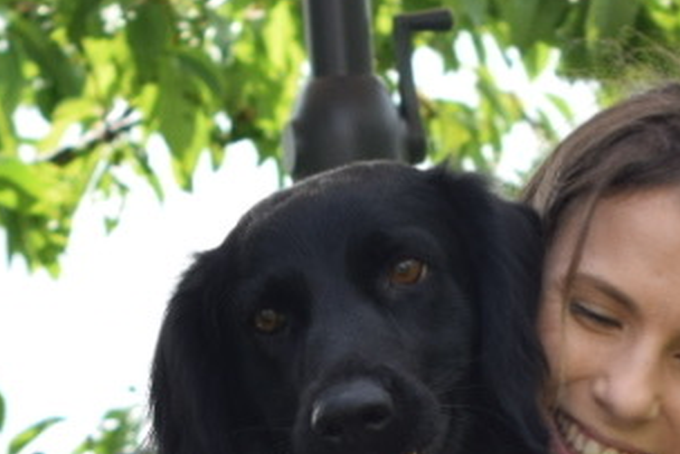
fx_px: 7559
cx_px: 474
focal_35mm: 400
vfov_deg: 3.4
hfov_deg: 5.1
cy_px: 997
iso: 400
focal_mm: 50
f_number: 5
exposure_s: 1/1250
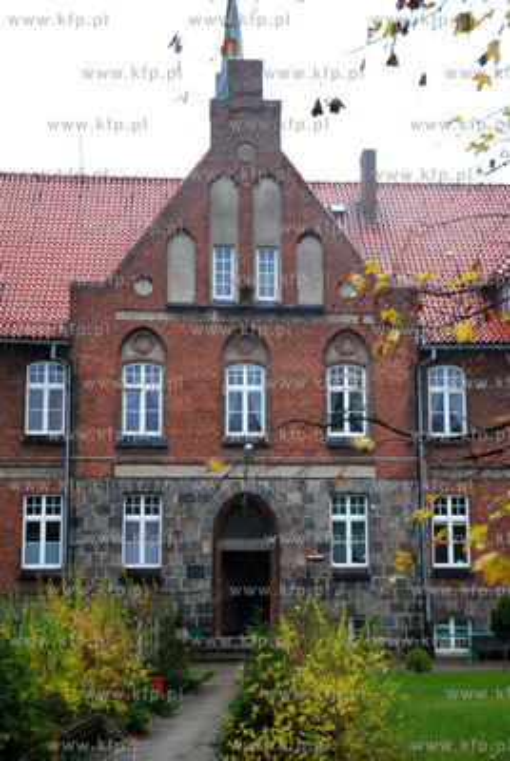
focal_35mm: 57
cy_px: 380
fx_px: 1207
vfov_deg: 35.0
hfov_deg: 23.9
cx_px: 255
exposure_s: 1/160
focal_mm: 38
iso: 800
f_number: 4.2
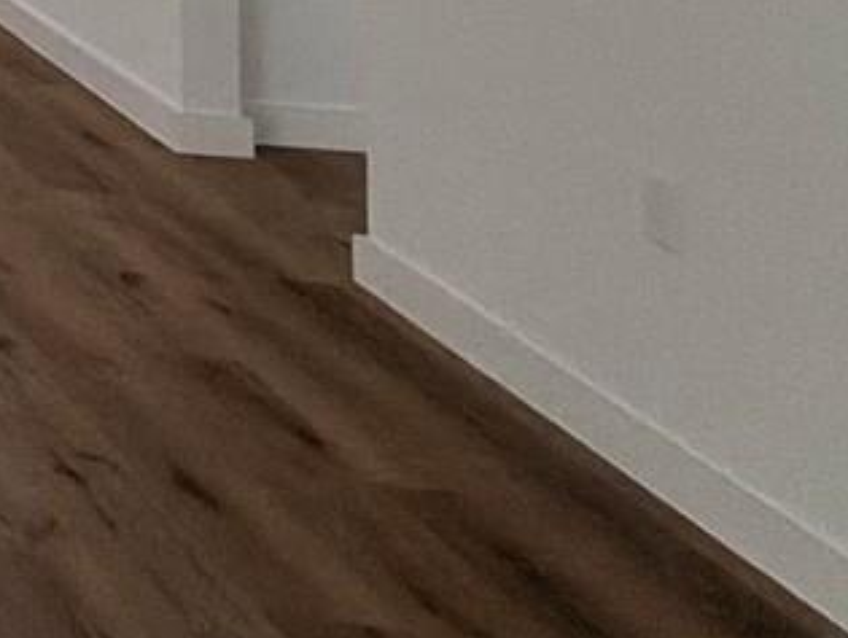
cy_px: -565
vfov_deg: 16.7
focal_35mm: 71
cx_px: -1088
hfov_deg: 16.0
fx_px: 1741
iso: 125
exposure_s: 1/120
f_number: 2.2
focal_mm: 2.22
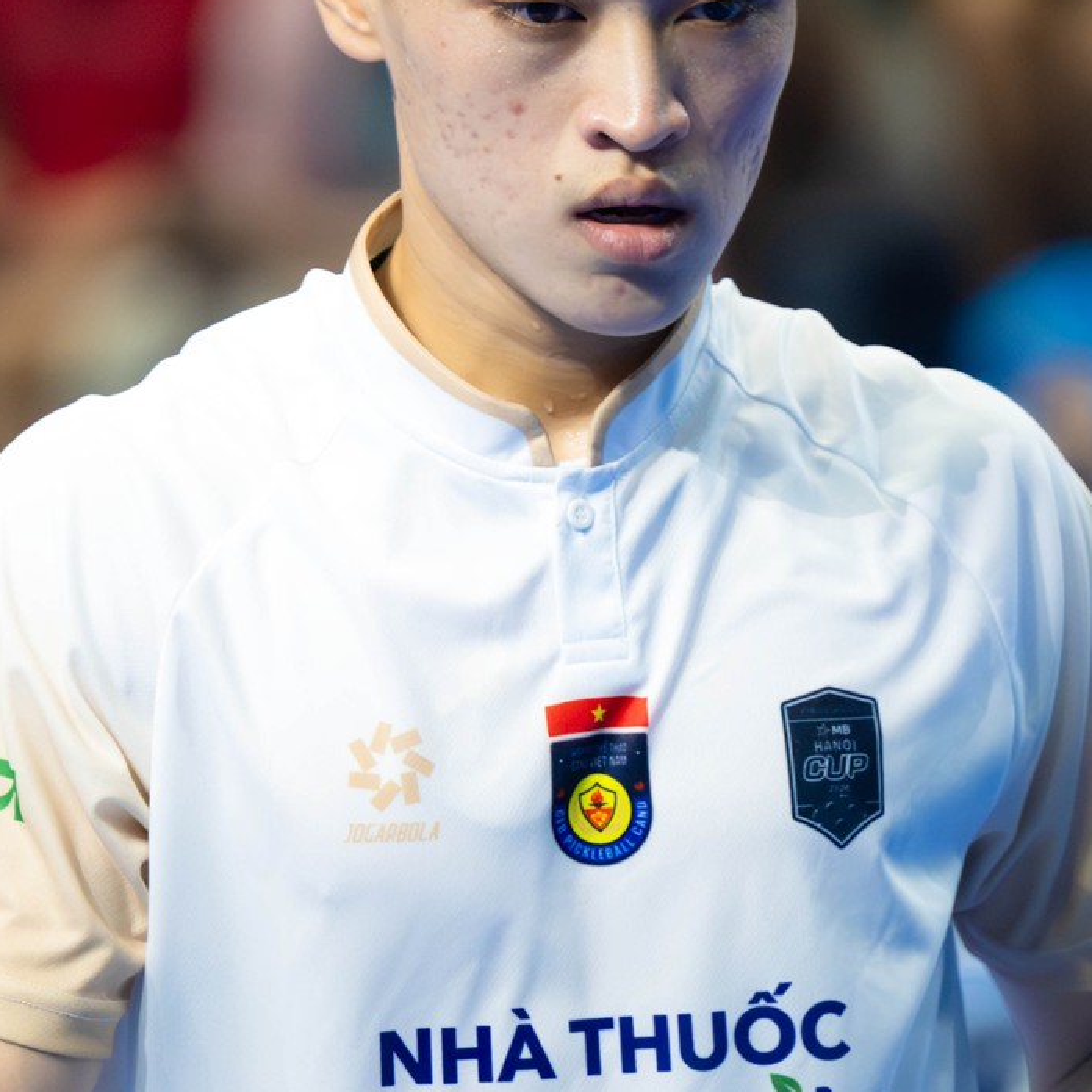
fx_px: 24769
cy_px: 472
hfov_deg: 2.5
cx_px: 458
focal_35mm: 694
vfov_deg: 2.5
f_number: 2.8
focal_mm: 190
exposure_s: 1/640
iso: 6400
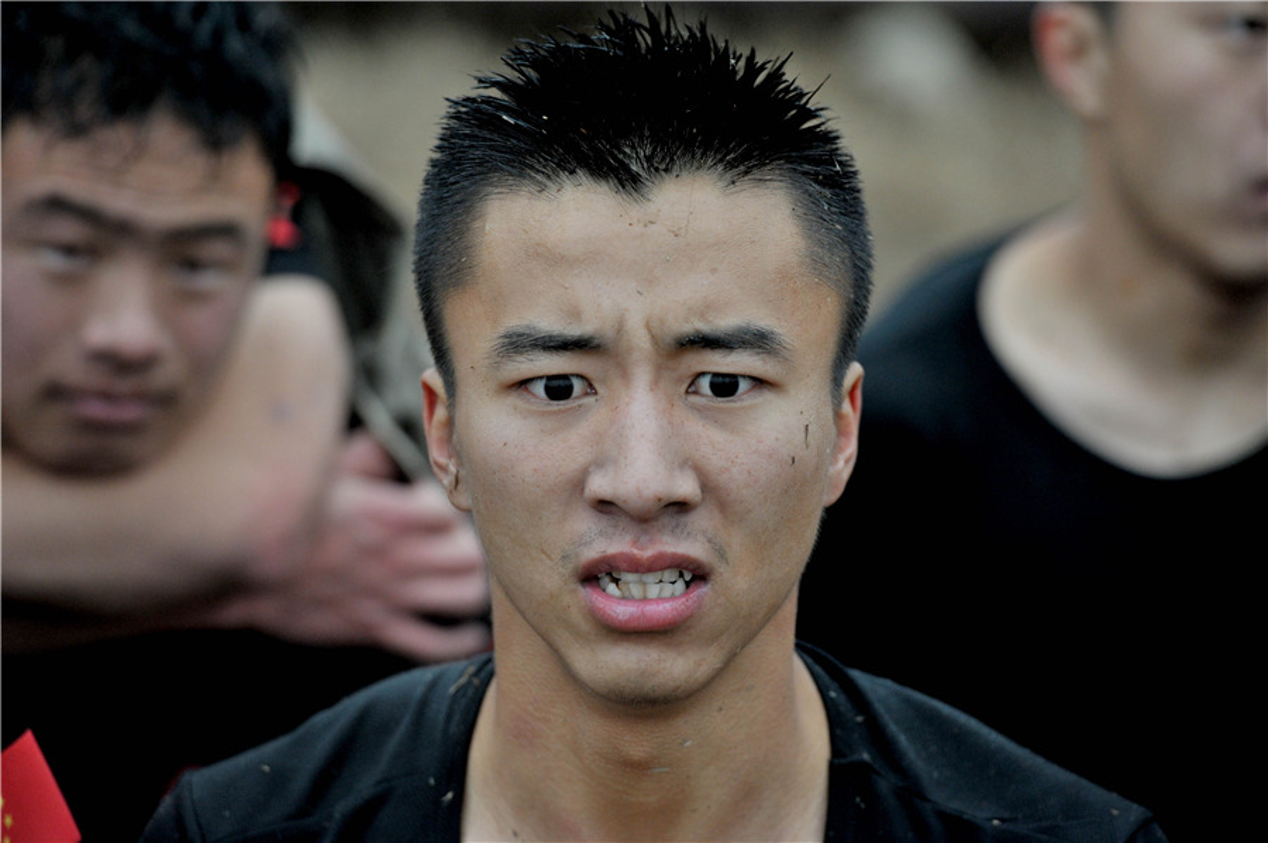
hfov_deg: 10.3
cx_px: 634
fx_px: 7037
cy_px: 422
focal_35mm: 200
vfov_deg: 6.9
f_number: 4.8
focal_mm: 200
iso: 1250
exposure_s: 1/180
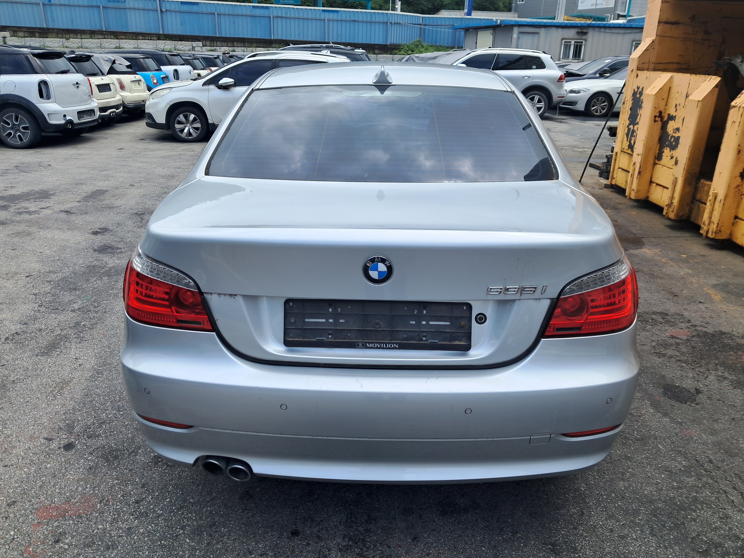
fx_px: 580
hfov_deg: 65.3
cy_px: 279
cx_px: 372
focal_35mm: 27
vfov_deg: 51.4
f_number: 1.8
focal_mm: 4
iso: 50
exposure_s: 1/483
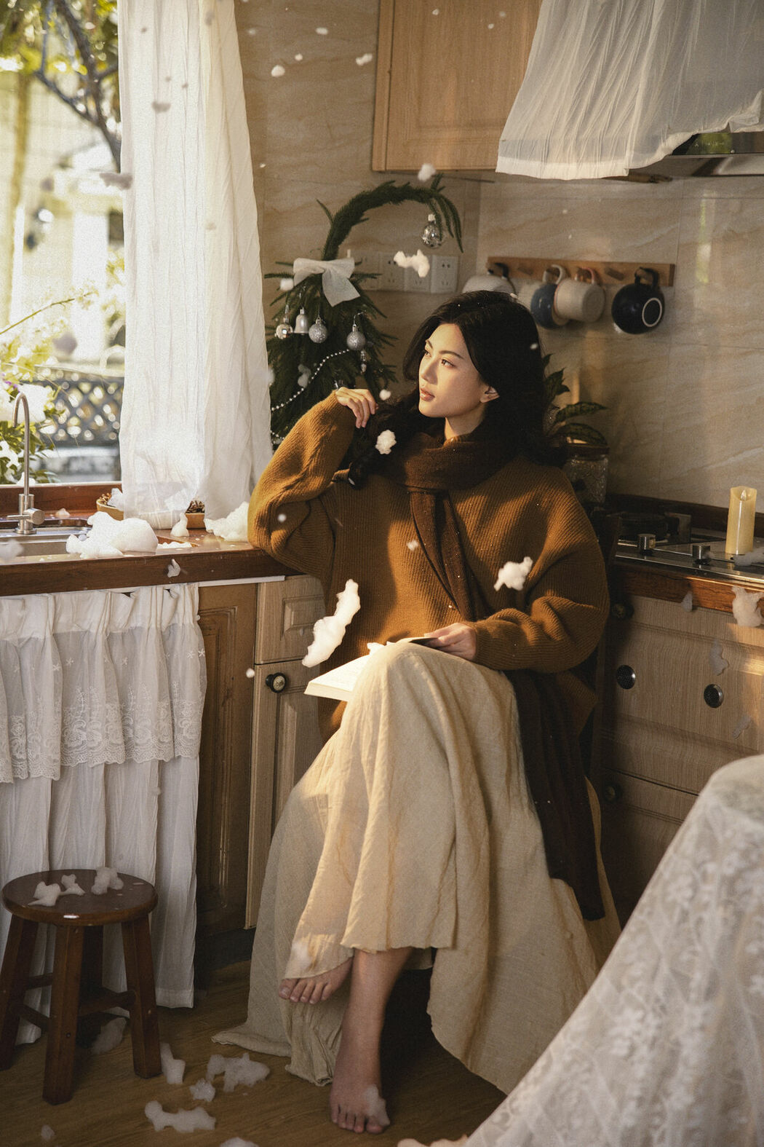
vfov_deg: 31.9
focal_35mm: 63
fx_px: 2005
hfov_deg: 21.6
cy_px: 574
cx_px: 382
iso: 160
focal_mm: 63
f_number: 2.8
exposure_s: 1/125
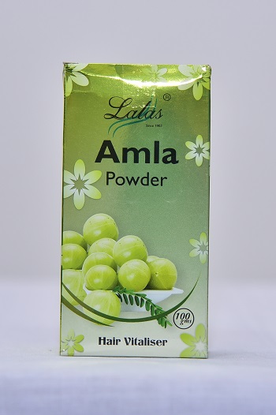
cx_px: 138
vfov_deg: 20.8
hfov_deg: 13.9
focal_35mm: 98
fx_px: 1128
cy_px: 208
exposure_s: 1/160
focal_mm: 98
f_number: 4
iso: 1250
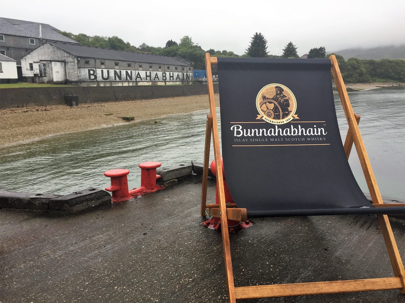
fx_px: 339
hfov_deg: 61.7
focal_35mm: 29
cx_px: 202
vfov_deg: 48.2
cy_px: 152
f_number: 2.2
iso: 32
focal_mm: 4.15
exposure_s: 1/188
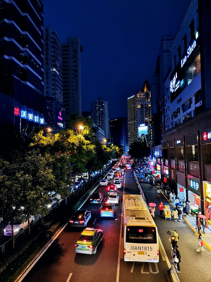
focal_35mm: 26
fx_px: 211
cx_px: 106
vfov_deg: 67.3
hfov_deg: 53.1
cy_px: 141
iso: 800
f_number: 1.8
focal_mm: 4.75
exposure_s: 1/50
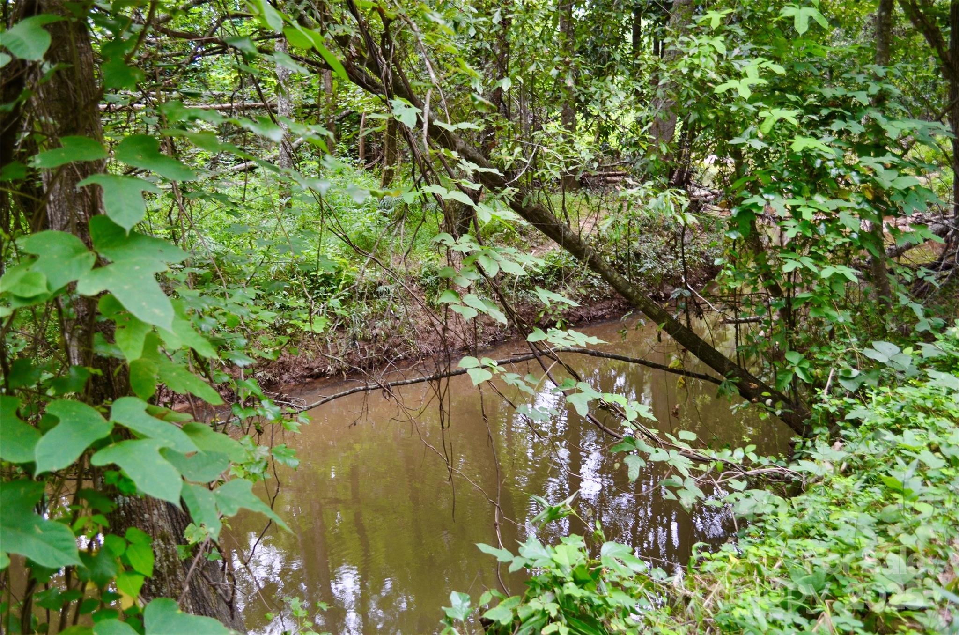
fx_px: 877
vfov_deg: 39.8
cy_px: 318
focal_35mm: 33
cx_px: 480
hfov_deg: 57.3
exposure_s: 1/60
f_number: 4
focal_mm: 22
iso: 450
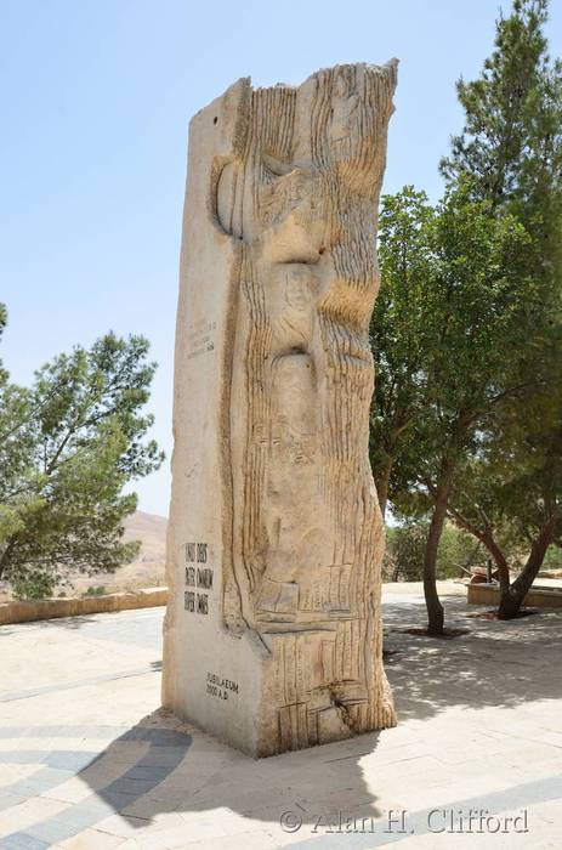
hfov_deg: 43.4
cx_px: 281
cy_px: 425
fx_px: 706
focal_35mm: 30
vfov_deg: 62.1
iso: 125
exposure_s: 1/160
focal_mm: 20
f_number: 13
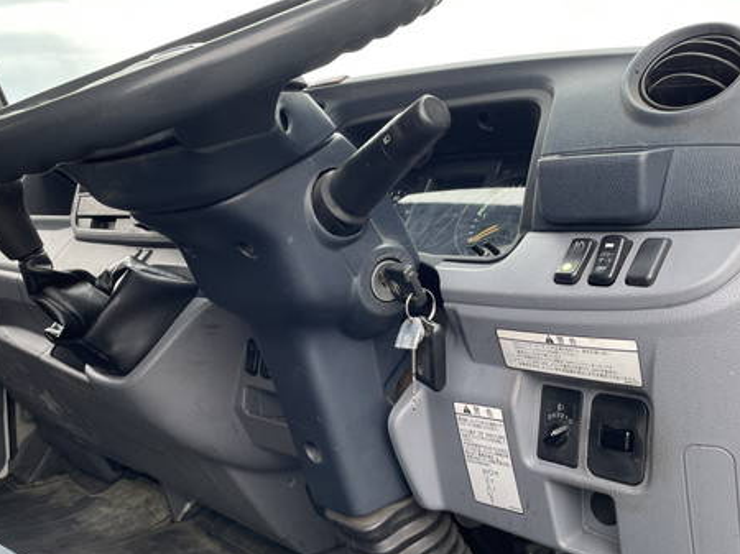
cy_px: 258
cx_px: 385
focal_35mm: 37
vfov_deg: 38.6
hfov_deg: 50.1
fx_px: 791
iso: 32
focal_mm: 4.2
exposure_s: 1/157
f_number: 1.6
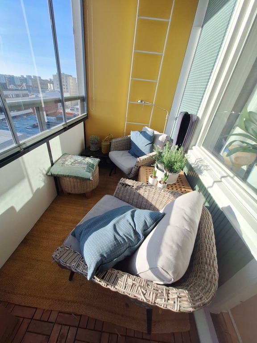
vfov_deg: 106.2
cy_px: 172
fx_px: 129
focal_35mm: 13
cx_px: 128
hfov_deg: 89.9
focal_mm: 1.74
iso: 40
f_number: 2.2
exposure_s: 1/993
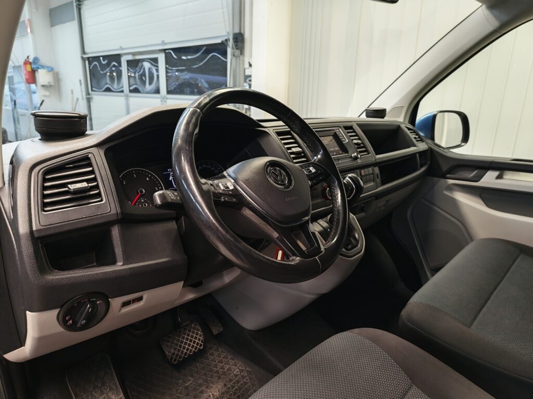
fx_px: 354
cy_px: 200
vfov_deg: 58.9
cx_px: 266
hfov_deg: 73.9
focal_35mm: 23
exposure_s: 1/50
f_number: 1.6
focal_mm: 5.4
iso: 200
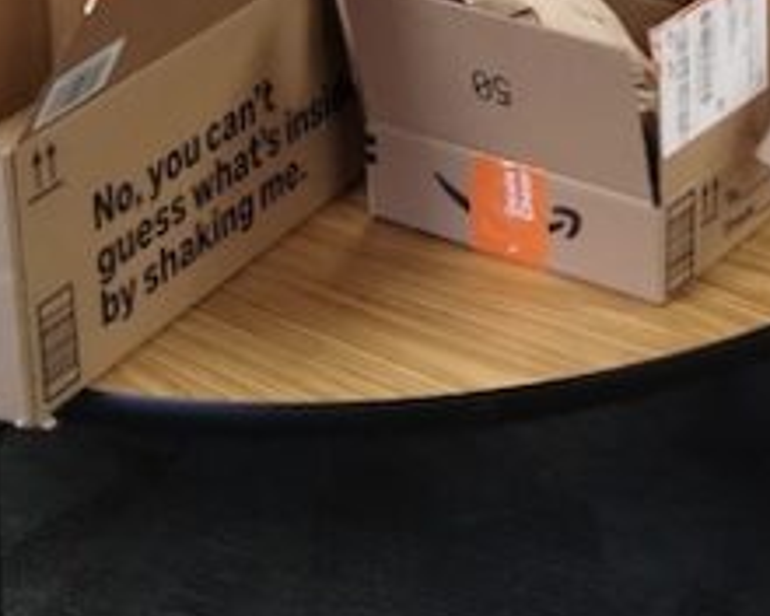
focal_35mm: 107
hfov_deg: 17.7
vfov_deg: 13.6
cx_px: 693
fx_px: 2438
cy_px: -294
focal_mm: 4.27
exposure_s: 1/30
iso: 425
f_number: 1.8
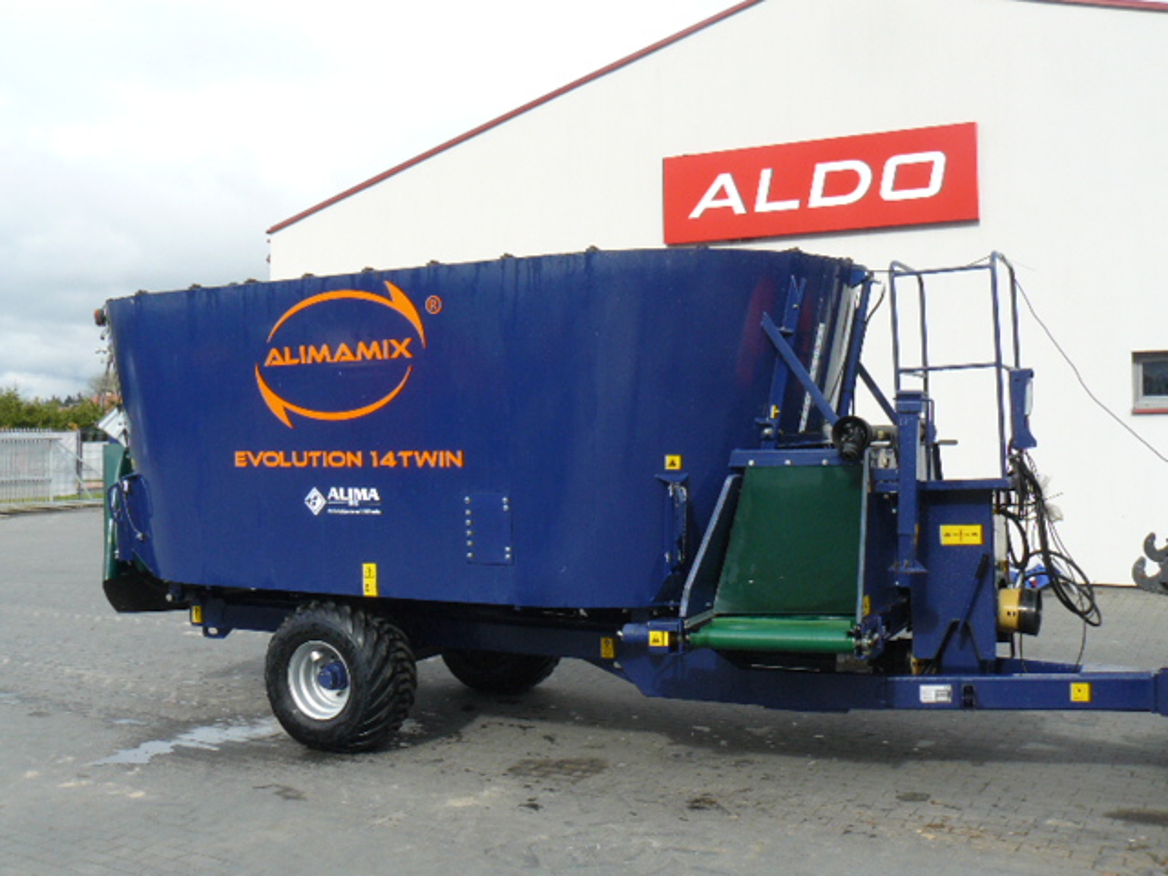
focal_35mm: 36
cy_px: 438
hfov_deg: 51.4
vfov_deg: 39.7
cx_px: 584
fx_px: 1215
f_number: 5.6
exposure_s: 1/200
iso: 100
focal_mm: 6
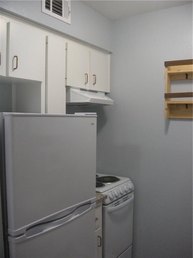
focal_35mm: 35
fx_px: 260
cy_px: 129
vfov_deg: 52.6
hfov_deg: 40.7
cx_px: 96
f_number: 3.8
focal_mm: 5.9
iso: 308
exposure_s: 1/56
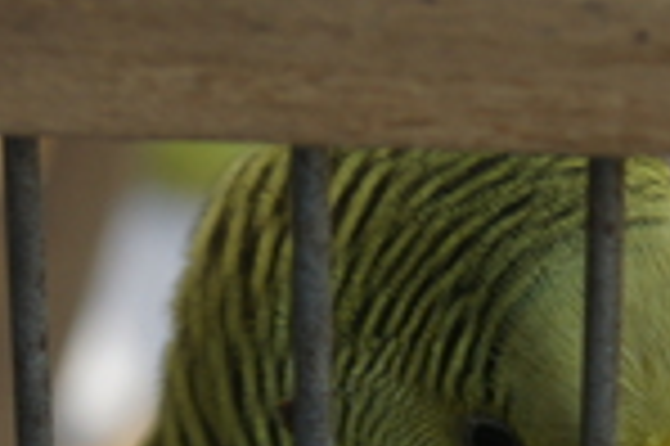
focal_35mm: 305
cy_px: 583
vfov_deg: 4.5
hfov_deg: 6.8
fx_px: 5667
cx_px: 405
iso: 200
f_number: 5.6
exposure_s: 1/100
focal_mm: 55
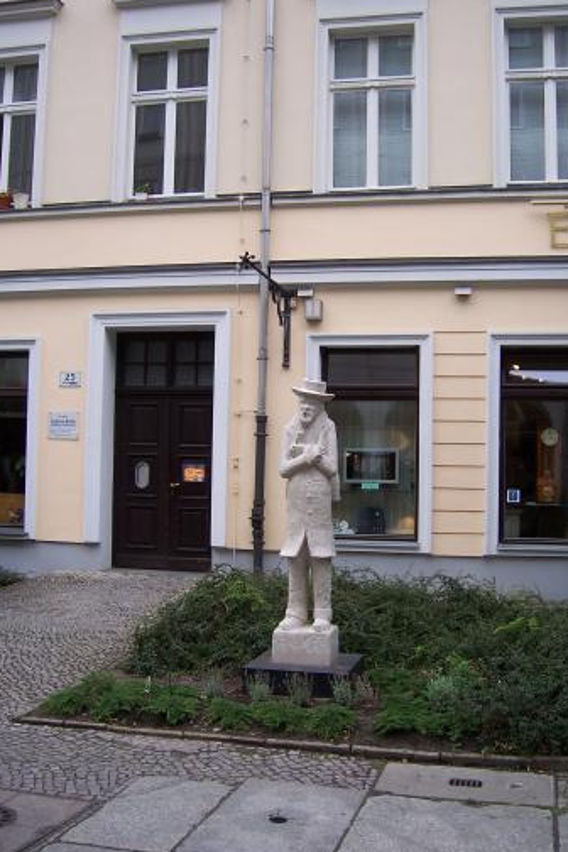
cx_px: 306
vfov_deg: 50.7
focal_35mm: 38
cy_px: 428
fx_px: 899
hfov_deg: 35.0
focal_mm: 6
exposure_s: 1/250
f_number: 3
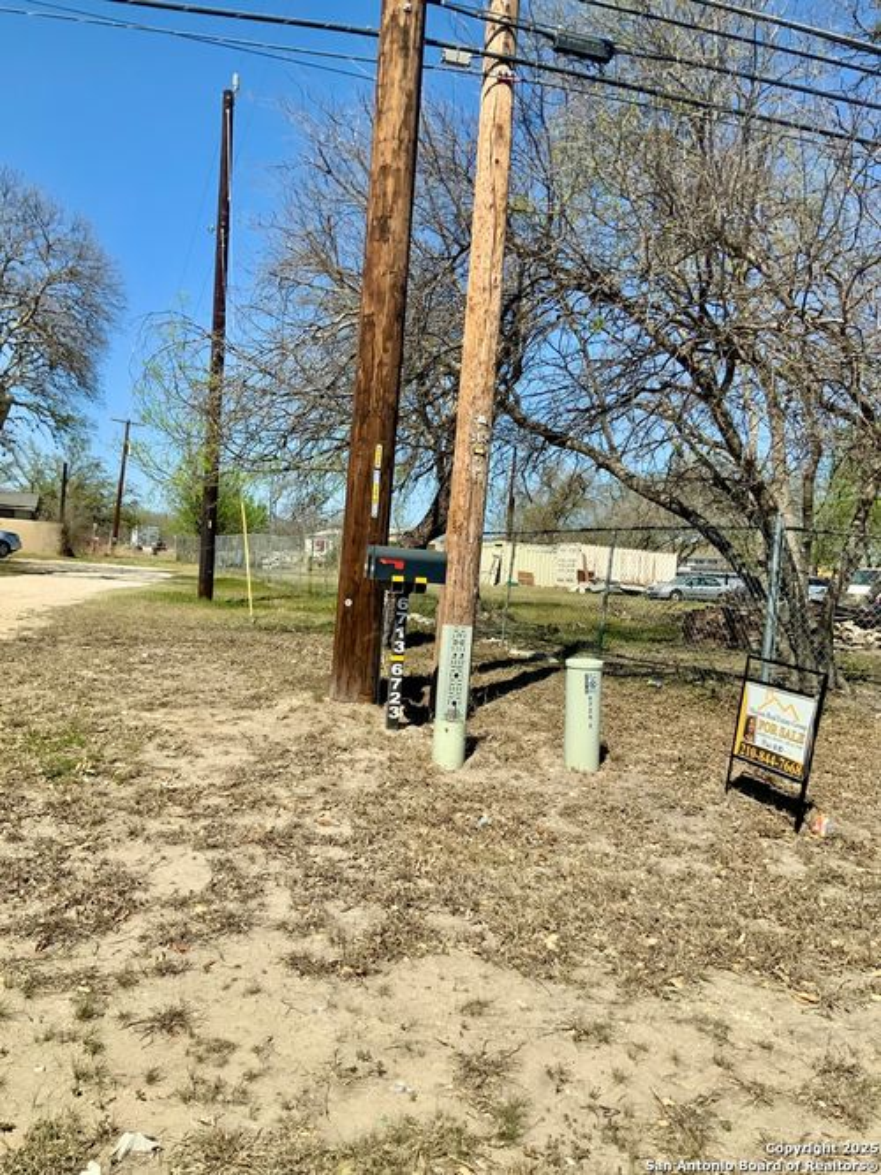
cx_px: 440
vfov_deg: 61.7
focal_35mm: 29
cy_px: 588
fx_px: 984
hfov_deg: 48.2
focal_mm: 3
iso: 16
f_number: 1.8
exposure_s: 1/2427
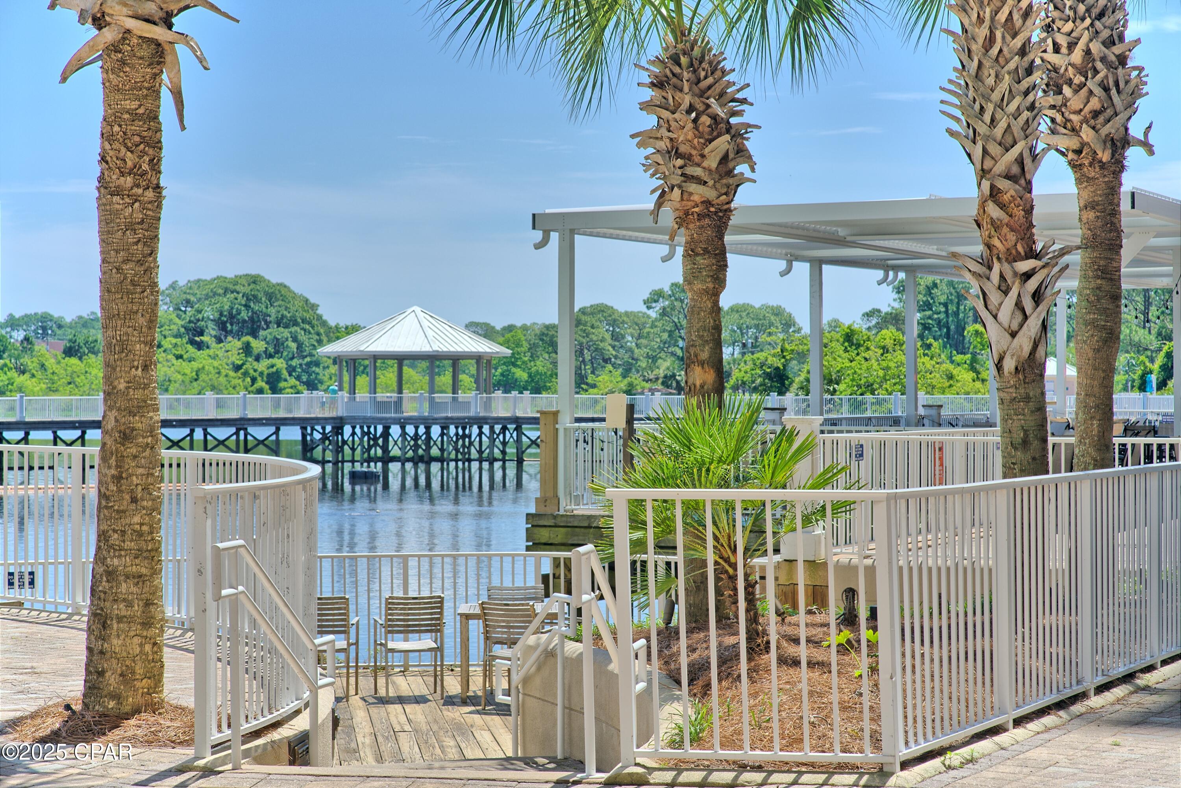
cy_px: 394
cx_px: 590
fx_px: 2789
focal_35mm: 85
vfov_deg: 16.1
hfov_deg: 23.9
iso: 100
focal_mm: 85
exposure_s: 1/200
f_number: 9
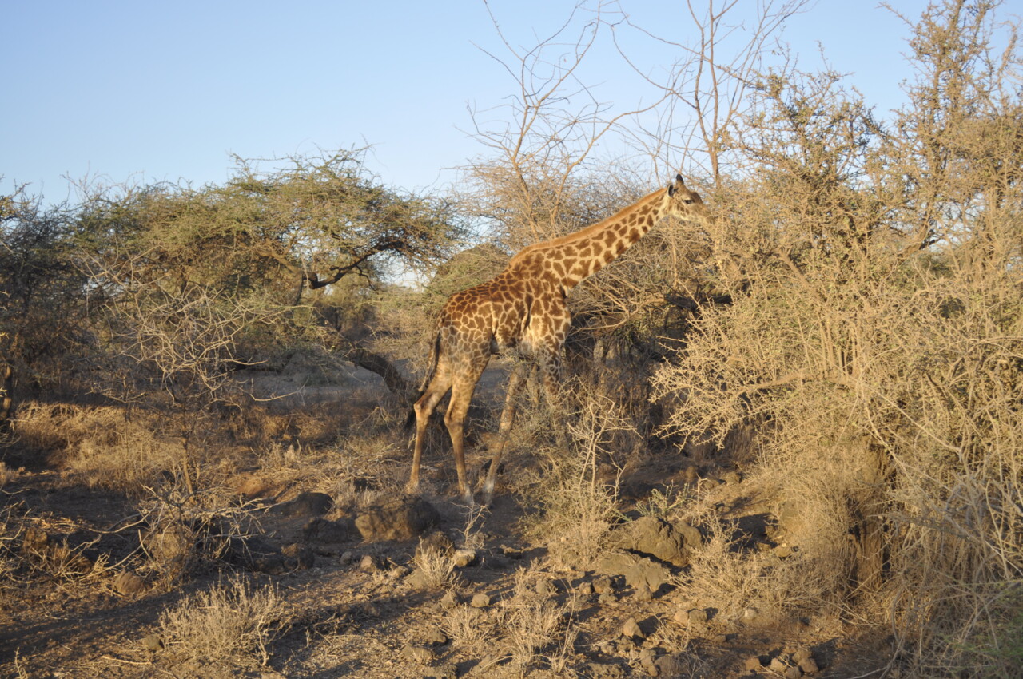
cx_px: 512
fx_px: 1533
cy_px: 340
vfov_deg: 25.0
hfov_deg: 36.9
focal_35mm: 54
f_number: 7.1
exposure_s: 1/250
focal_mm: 36
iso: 200
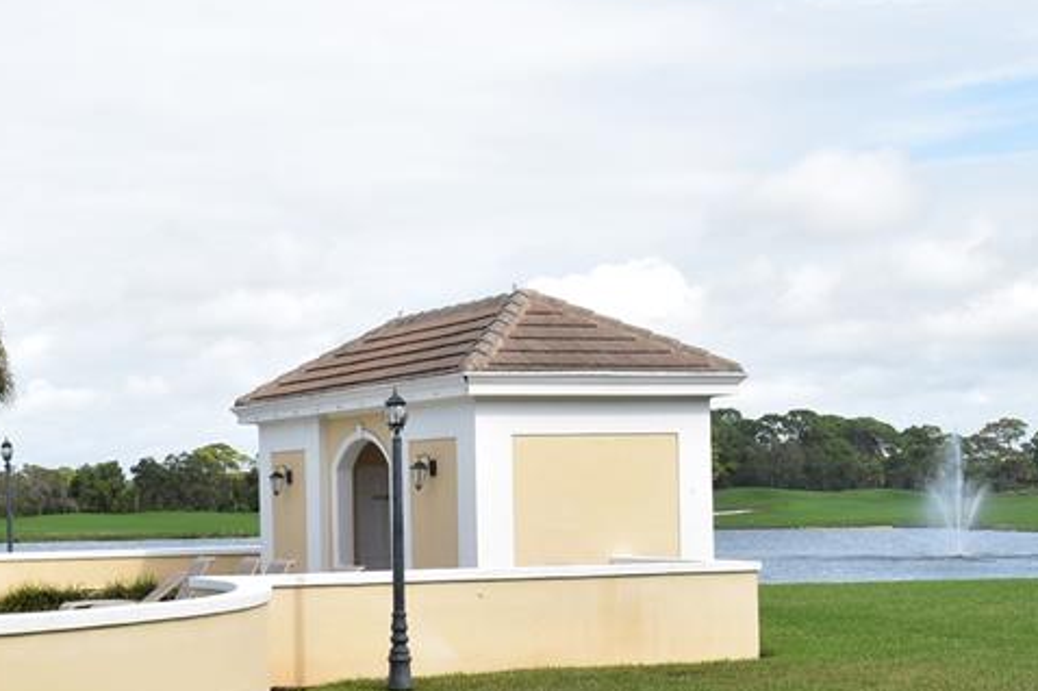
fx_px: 1760
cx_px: 180
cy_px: 439
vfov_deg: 22.1
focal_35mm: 61
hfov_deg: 31.8
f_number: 11
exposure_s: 1/500
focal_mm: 19
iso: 320
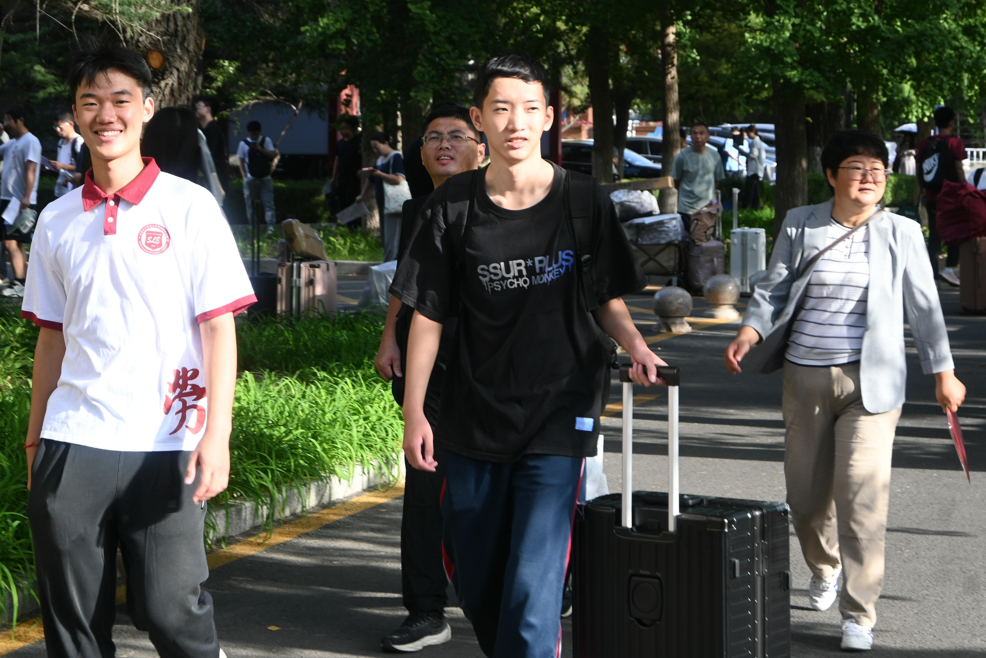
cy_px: 279
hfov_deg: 21.4
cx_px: 404
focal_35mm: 95
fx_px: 2602
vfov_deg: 14.4
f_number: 6.3
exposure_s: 1/160
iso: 160
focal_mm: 50
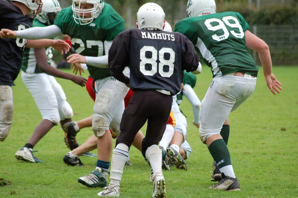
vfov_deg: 5.4
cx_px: 149
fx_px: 2107
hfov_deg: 8.1
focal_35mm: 255
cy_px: 99
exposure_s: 1/640
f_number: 4.8
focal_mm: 170
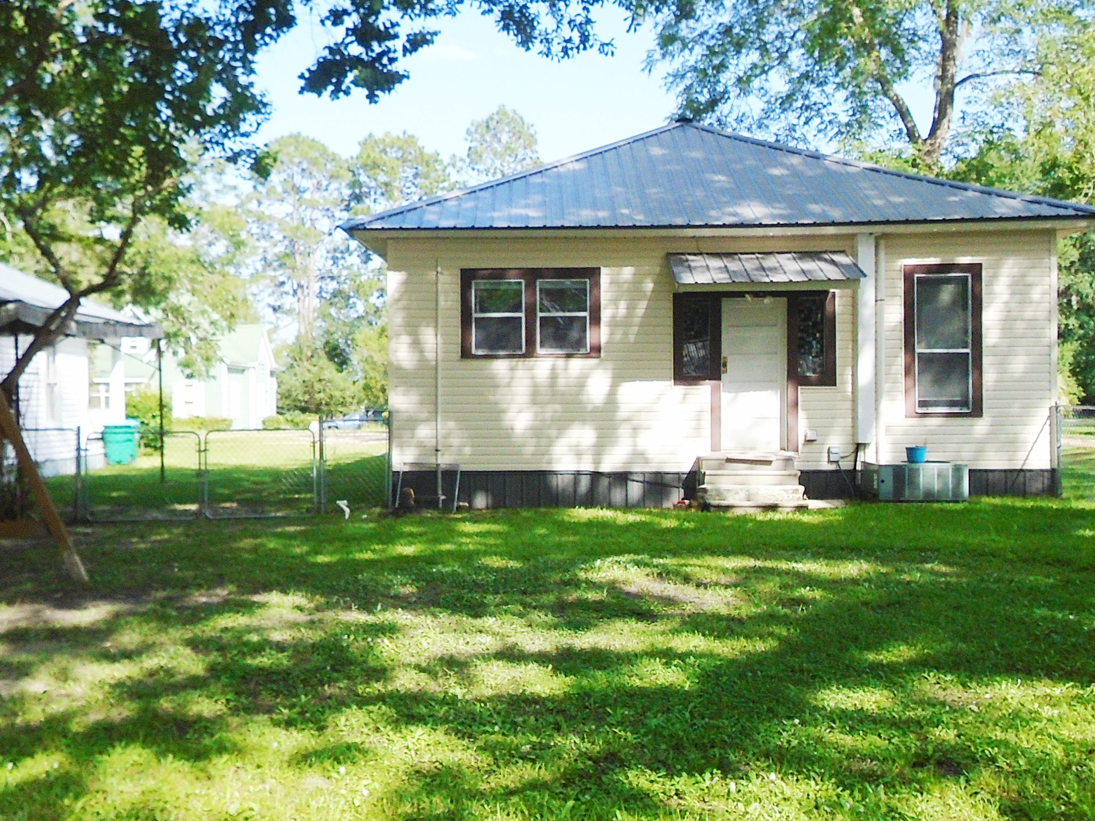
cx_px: 548
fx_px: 1329
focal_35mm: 42
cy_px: 410
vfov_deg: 34.3
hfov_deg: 44.8
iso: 400
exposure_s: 1/200
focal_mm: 7.4
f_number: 10.3
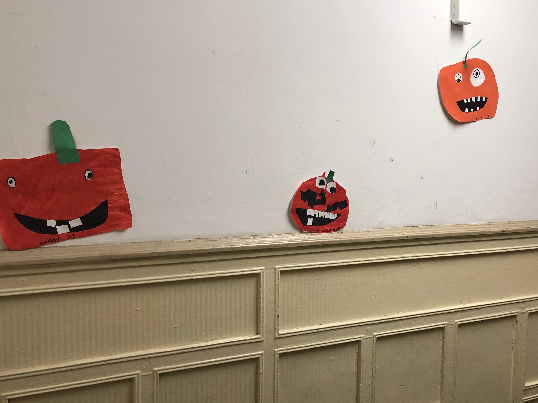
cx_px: 335
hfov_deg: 47.4
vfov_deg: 36.8
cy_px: 193
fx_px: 606
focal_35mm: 39
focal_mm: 3.99
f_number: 1.8
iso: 125
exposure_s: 1/120
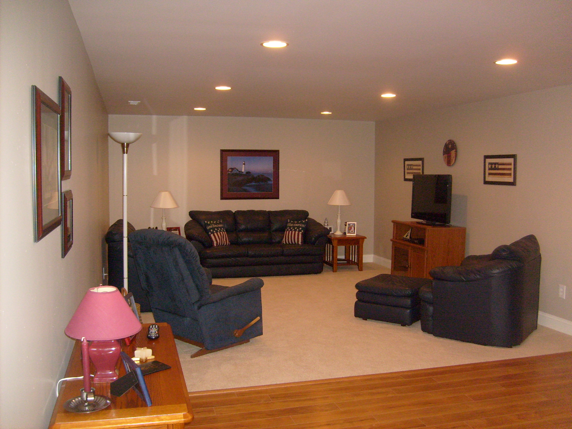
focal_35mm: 35
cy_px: 214
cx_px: 286
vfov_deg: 40.7
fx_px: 578
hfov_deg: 52.6
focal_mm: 5.8
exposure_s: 1/45
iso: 200
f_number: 2.8
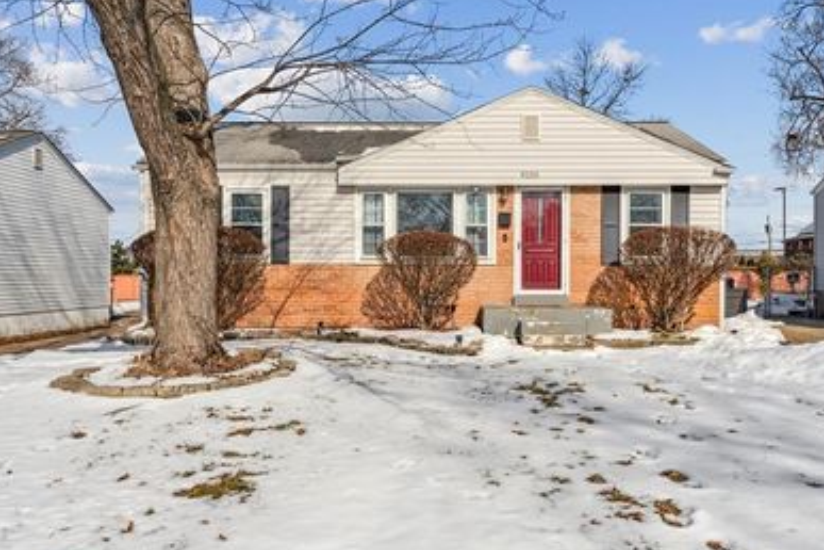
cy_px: 280
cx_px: 428
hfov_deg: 60.3
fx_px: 710
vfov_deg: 42.3
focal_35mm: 31
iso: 100
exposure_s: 1/80
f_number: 22
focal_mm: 24
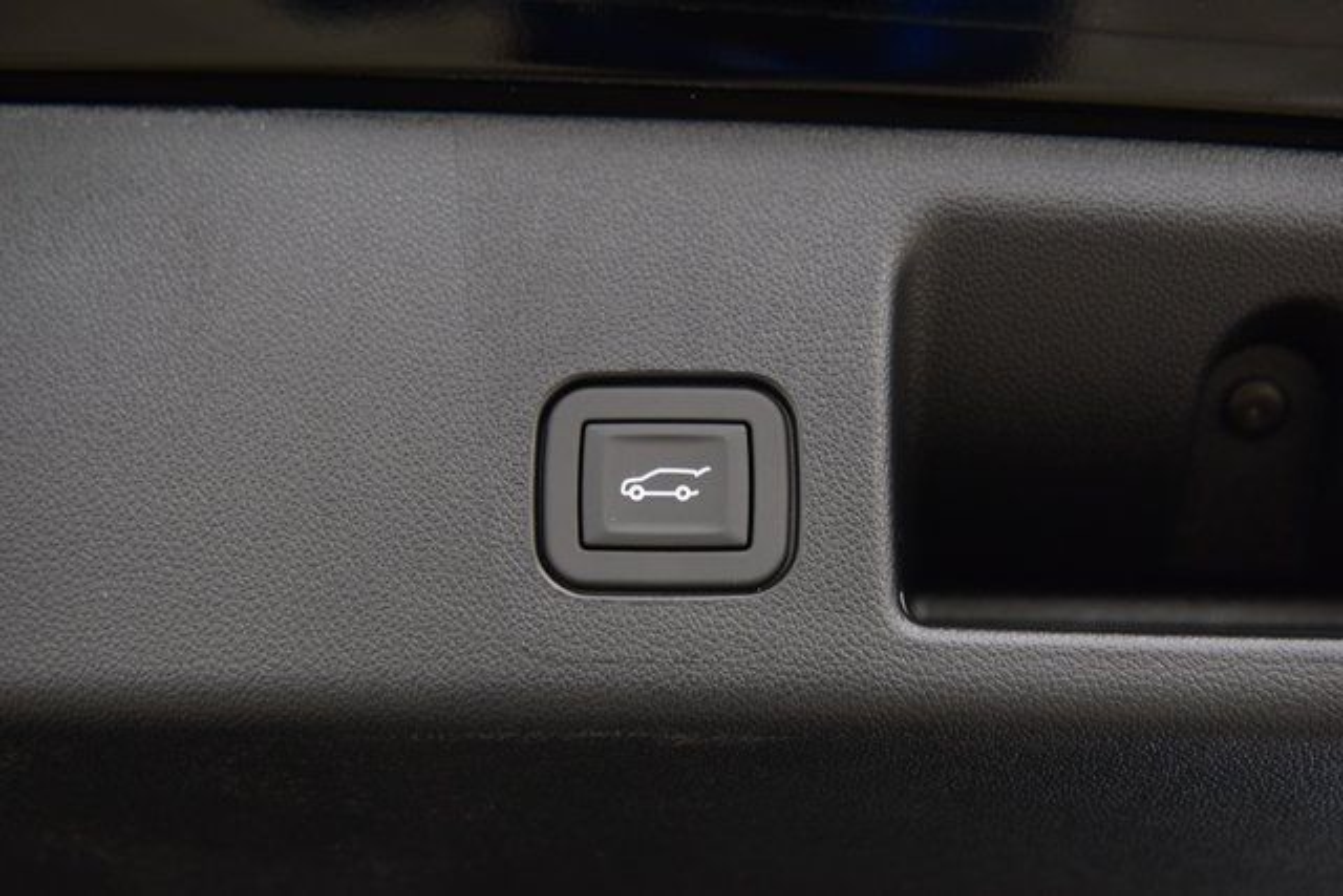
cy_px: 448
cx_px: 672
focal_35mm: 54
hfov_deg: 36.9
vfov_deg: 25.1
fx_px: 2015
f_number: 2.8
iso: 1600
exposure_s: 1/40
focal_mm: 36
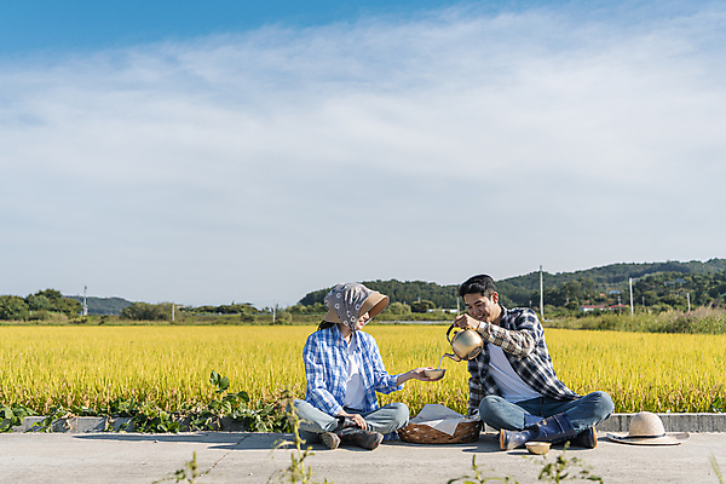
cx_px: 363
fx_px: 807
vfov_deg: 33.4
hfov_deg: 48.5
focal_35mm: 40
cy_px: 242
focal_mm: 40
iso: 100
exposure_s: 1/1600
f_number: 3.5
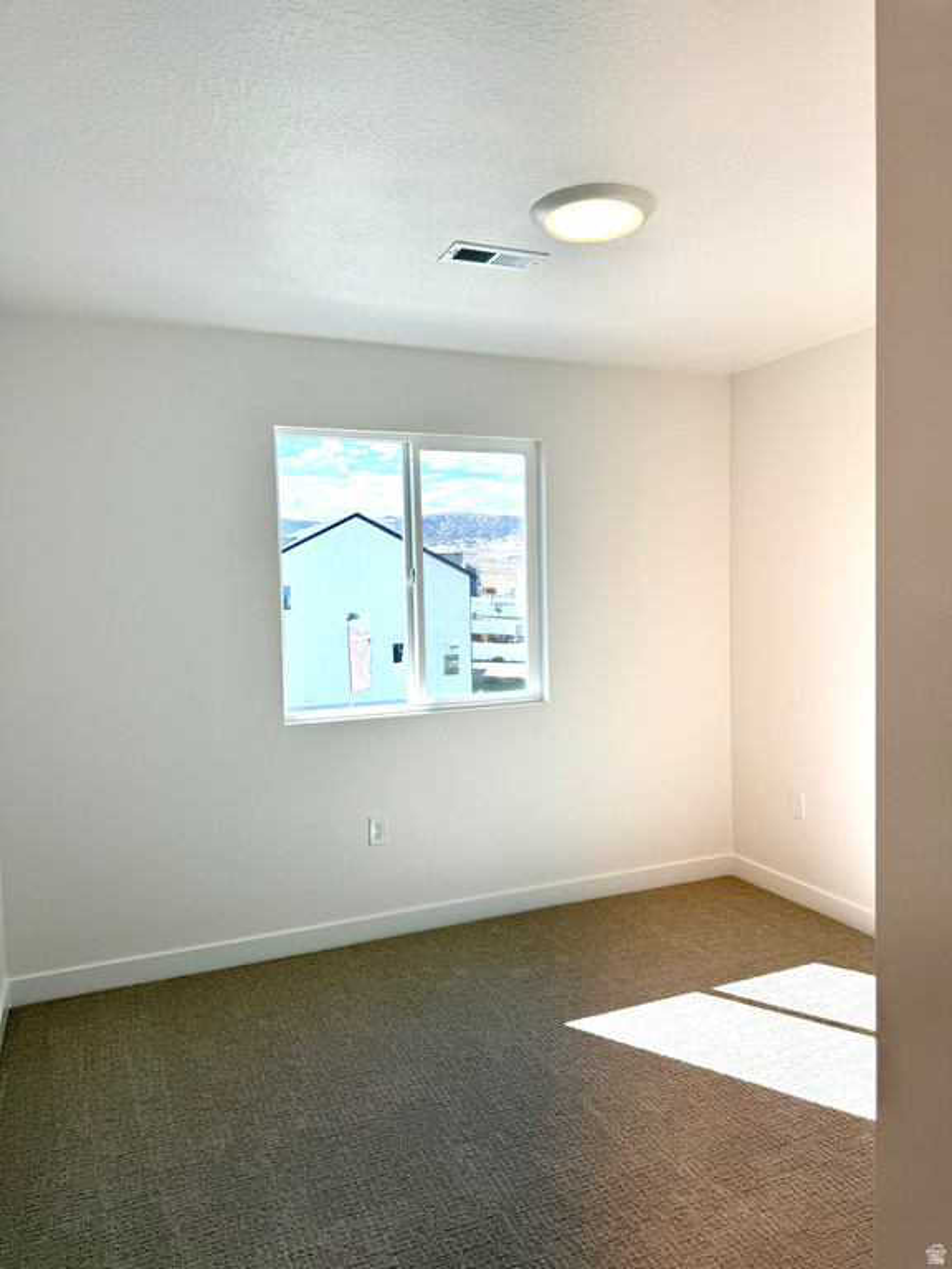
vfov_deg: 71.6
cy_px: 634
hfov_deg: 56.8
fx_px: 880
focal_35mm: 24
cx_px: 476
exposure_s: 1/1522
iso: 100
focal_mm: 6.76
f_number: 1.78
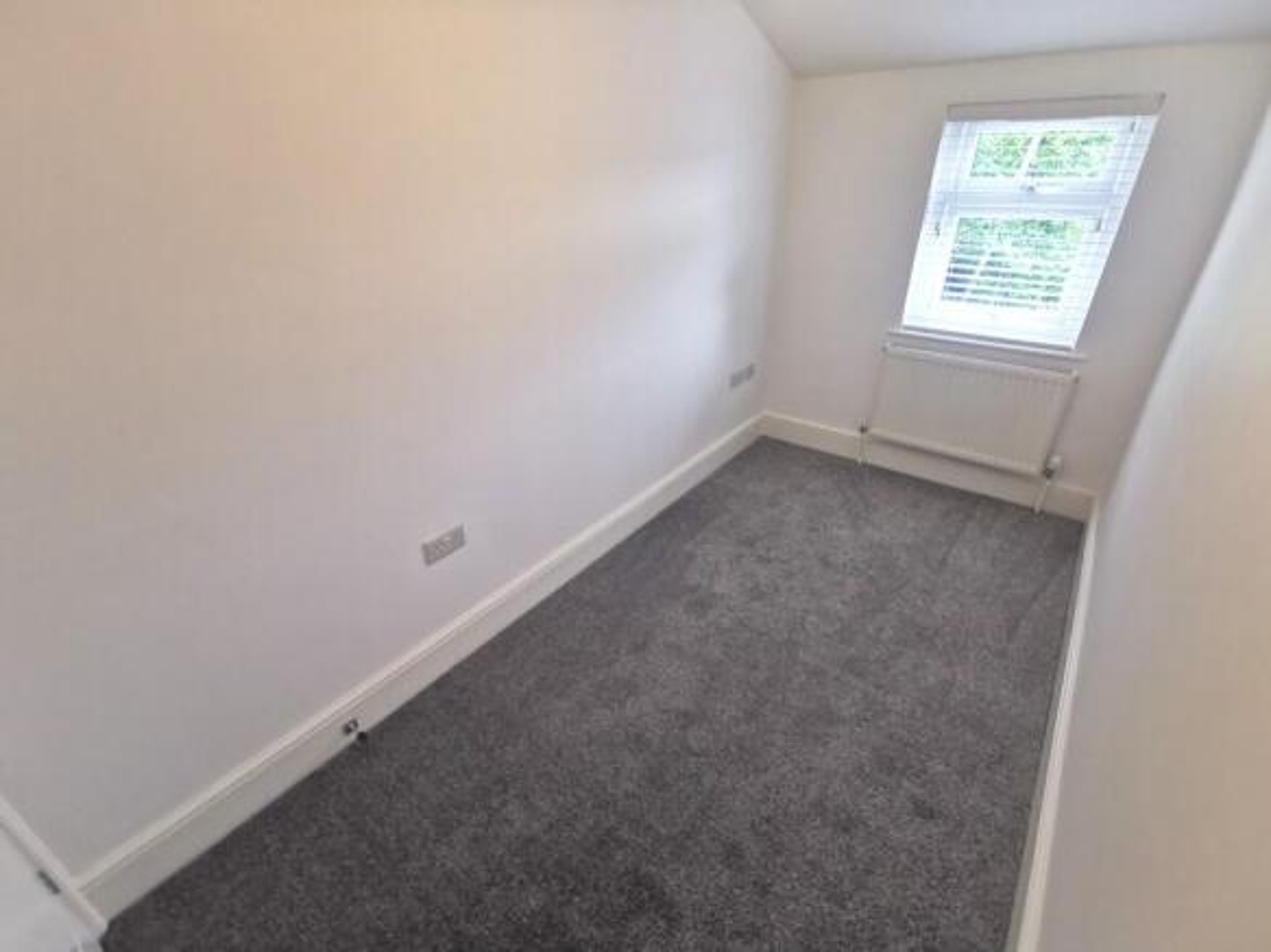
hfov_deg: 94.5
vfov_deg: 78.1
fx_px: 587
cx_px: 636
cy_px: 476
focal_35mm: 16
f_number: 2.2
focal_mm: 2.35
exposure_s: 1/100
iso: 160
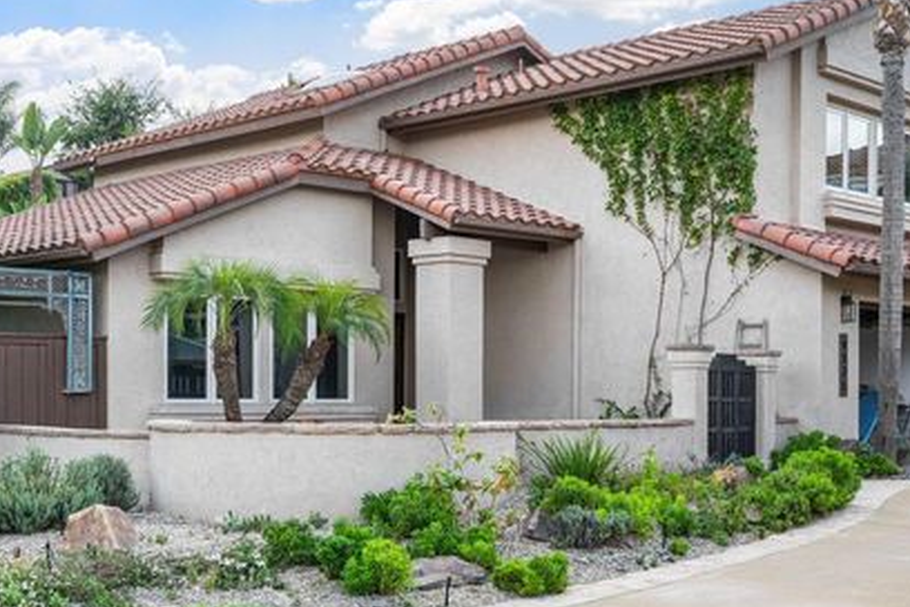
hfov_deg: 40.3
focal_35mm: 49
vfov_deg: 27.5
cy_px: 273
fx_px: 1239
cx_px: 464
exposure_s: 1/125
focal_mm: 40
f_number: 8
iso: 250
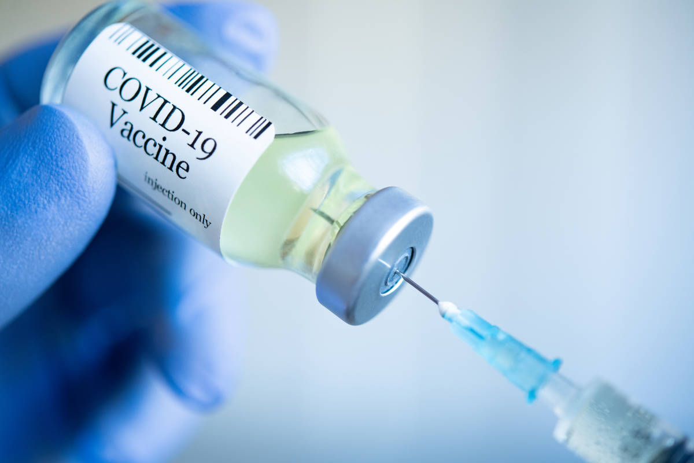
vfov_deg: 22.6
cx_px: 347
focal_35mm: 60
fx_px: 1157
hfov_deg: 33.4
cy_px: 232
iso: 1000
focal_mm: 60
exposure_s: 1/125
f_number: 4
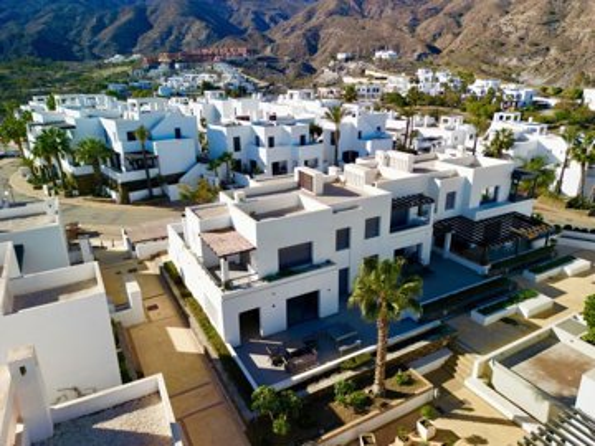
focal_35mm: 24
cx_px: 298
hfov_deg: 71.6
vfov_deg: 56.8
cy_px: 223
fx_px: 413
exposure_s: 1/100
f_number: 1.7
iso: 130
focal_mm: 6.72
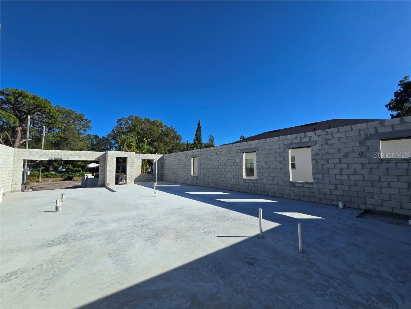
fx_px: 154
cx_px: 206
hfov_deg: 106.2
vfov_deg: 89.9
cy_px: 154
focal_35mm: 13
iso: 50
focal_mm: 2.2
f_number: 2.2
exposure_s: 1/3100
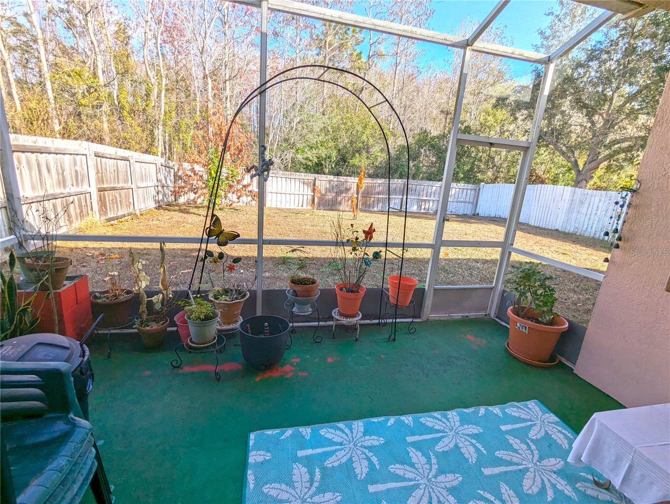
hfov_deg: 94.4
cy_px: 252
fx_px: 310
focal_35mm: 16
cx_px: 335
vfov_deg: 78.2
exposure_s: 1/503
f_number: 2.2
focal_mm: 2.35
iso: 48
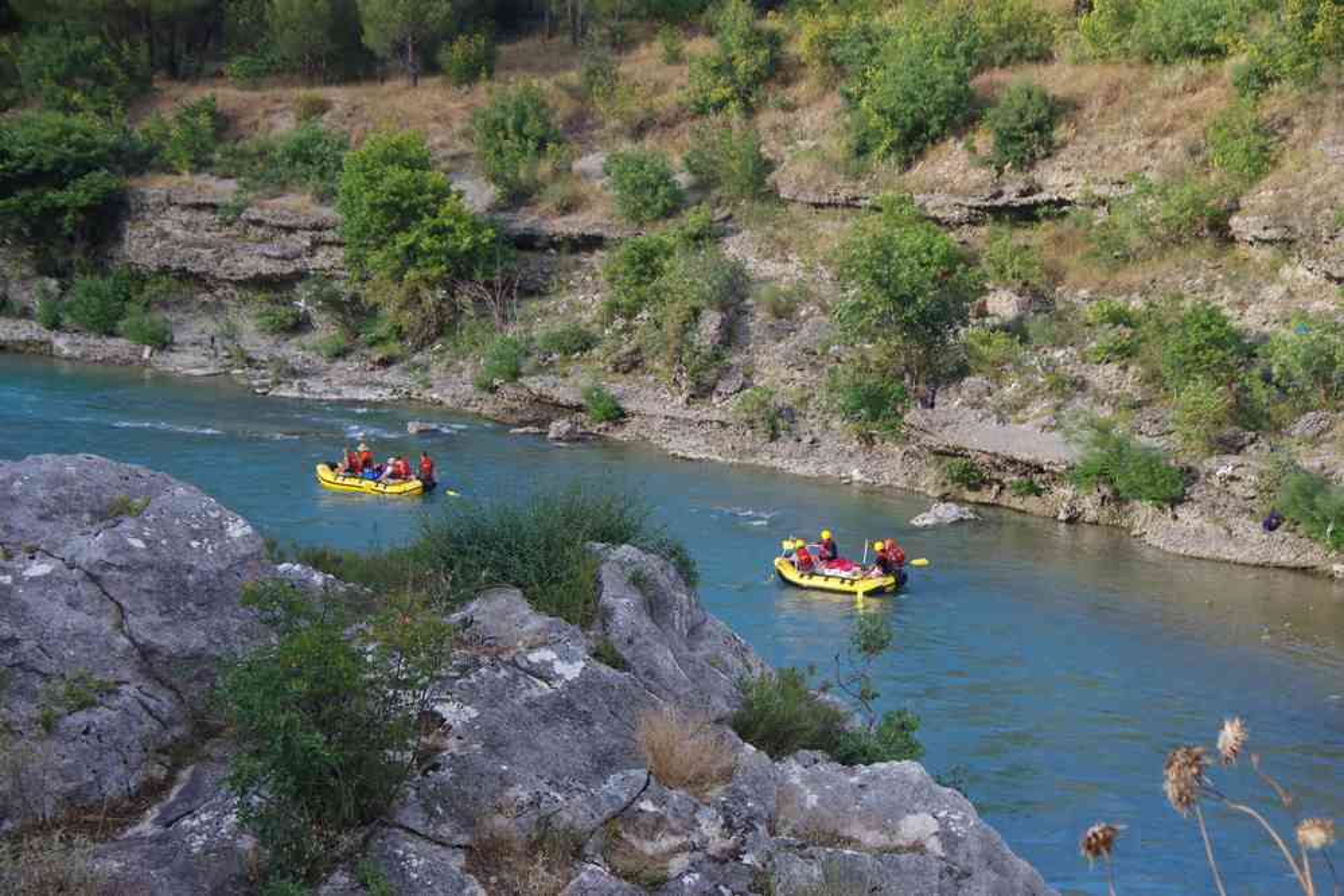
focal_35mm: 82
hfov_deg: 24.6
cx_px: 672
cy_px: 448
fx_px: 3080
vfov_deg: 16.6
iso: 400
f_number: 8
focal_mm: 55
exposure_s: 1/100
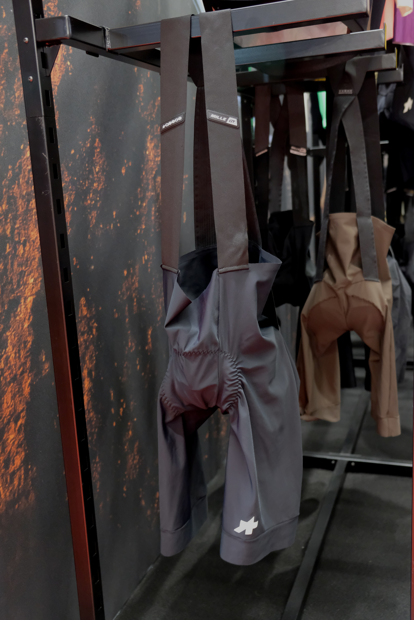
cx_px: 207
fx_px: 604
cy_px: 310
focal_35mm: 35
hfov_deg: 37.9
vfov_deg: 54.4
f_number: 3.2
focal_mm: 23.3
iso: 3200
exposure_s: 1/20
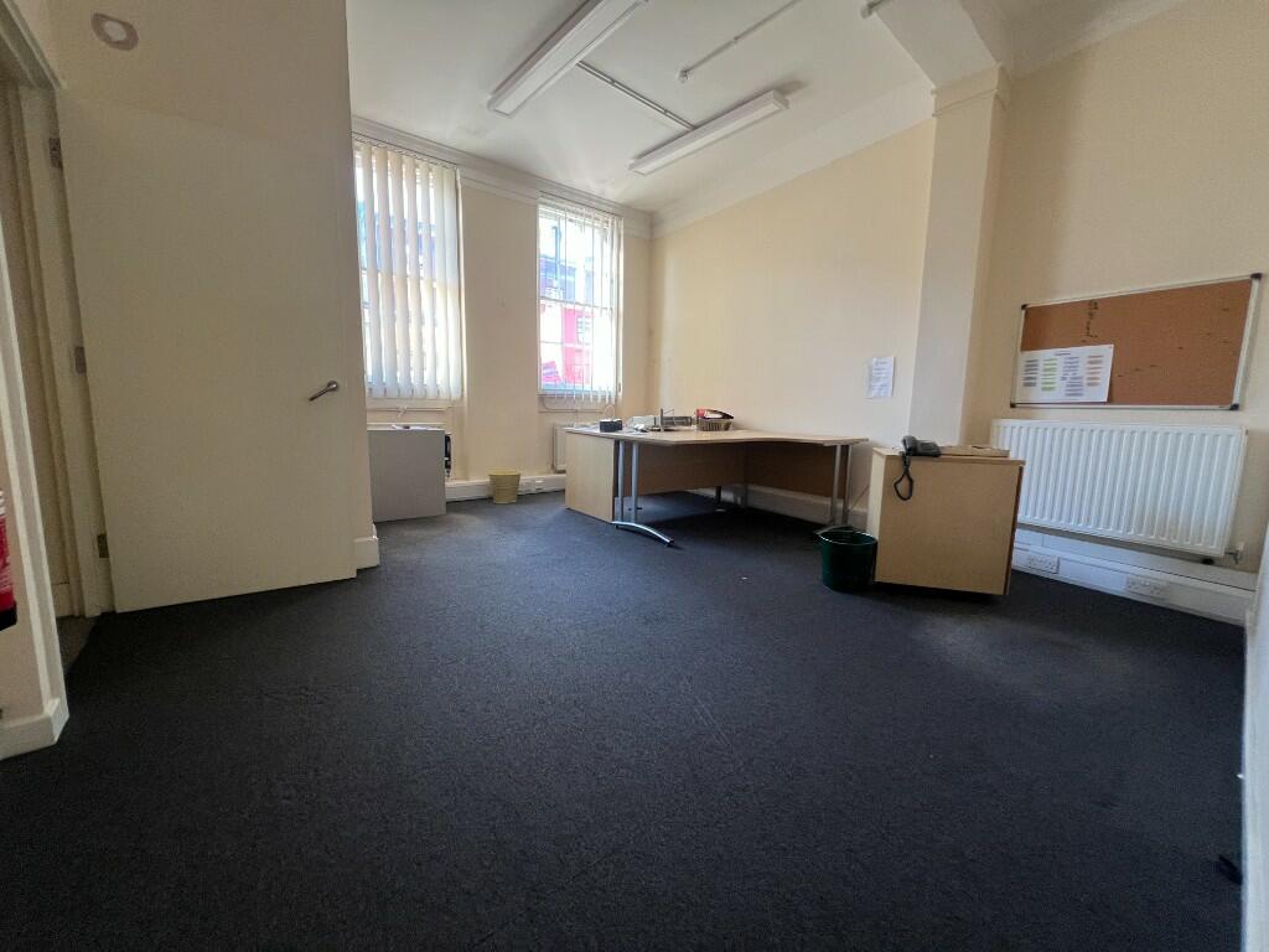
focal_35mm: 13
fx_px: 477
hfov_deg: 106.2
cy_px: 476
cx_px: 634
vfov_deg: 89.9
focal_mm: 1.57
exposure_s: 1/91
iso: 250
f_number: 1.8
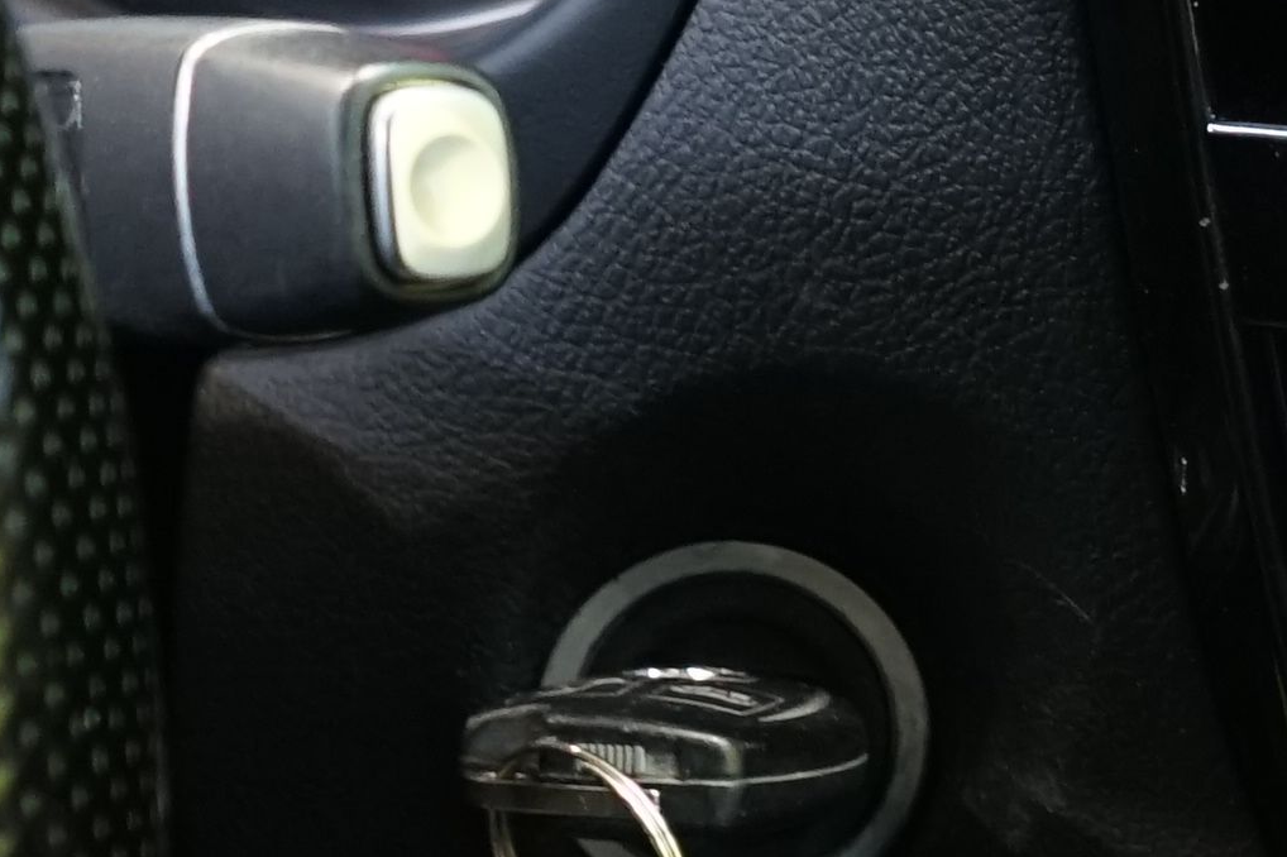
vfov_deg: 8.0
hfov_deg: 10.4
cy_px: 678
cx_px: 3059
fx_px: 6111
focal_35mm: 171
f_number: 4.5
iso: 1250
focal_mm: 29
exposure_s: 1/13
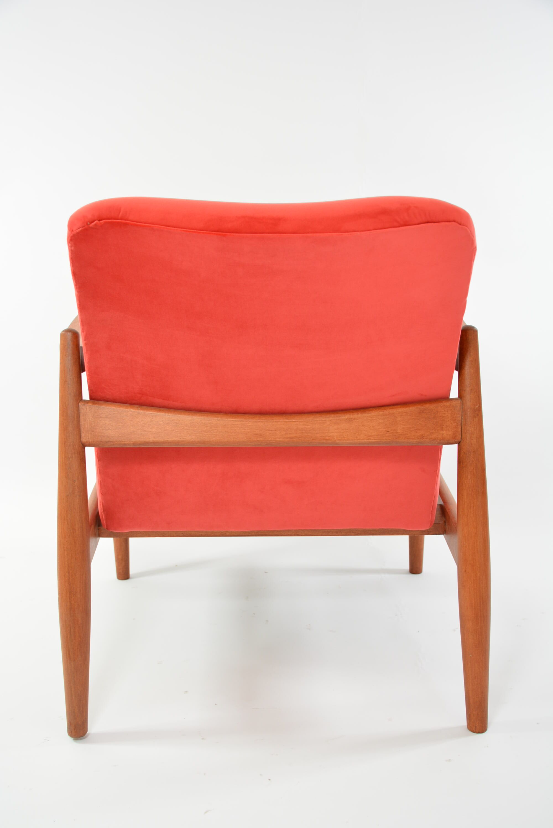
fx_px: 1035
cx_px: 276
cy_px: 414
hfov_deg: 29.9
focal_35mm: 45
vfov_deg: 43.6
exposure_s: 1/60
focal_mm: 30
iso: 400
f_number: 5.6
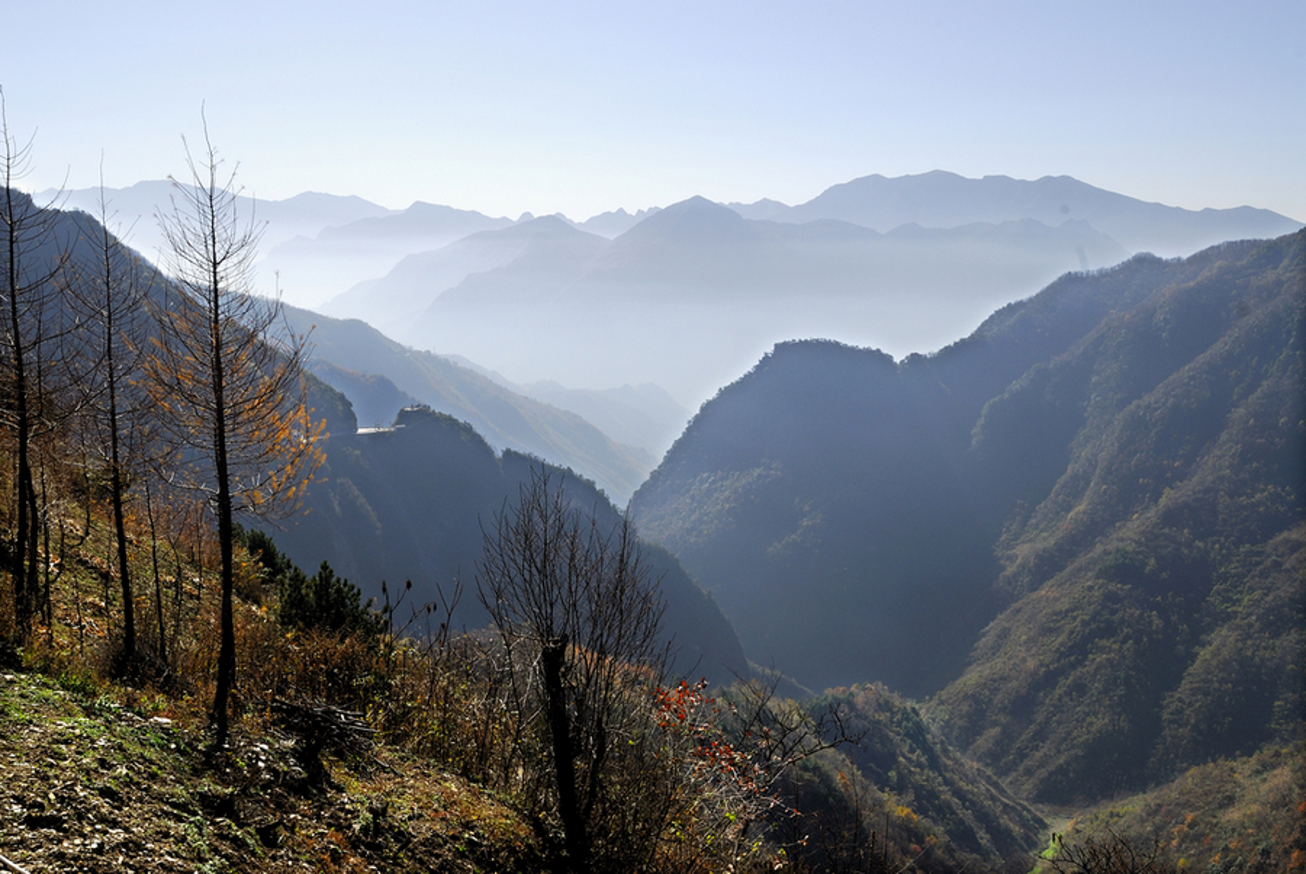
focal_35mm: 36
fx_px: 1307
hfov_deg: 53.1
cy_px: 437
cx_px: 653
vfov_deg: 37.0
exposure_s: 1/80
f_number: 16
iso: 100
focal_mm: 24
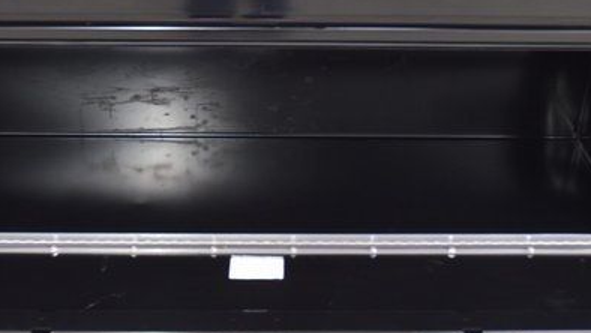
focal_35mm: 64
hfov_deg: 32.9
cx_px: 260
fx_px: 1001
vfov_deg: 18.9
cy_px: 205
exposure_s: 1/13
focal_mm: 25
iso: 1600
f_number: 3.8
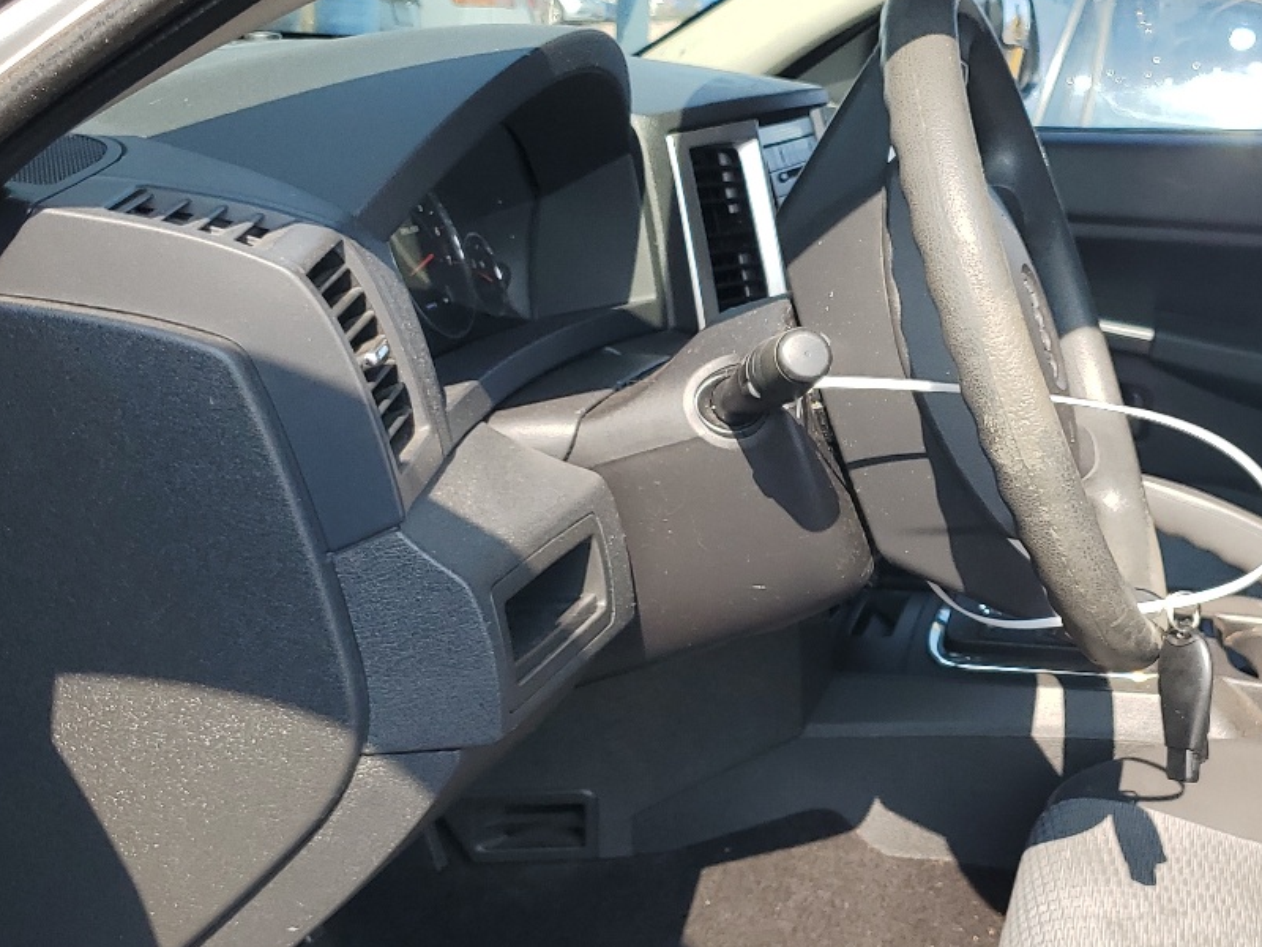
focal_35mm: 52
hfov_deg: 34.8
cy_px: 499
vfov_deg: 28.0
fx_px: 1896
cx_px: 1122
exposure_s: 1/714
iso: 50
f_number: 1.5
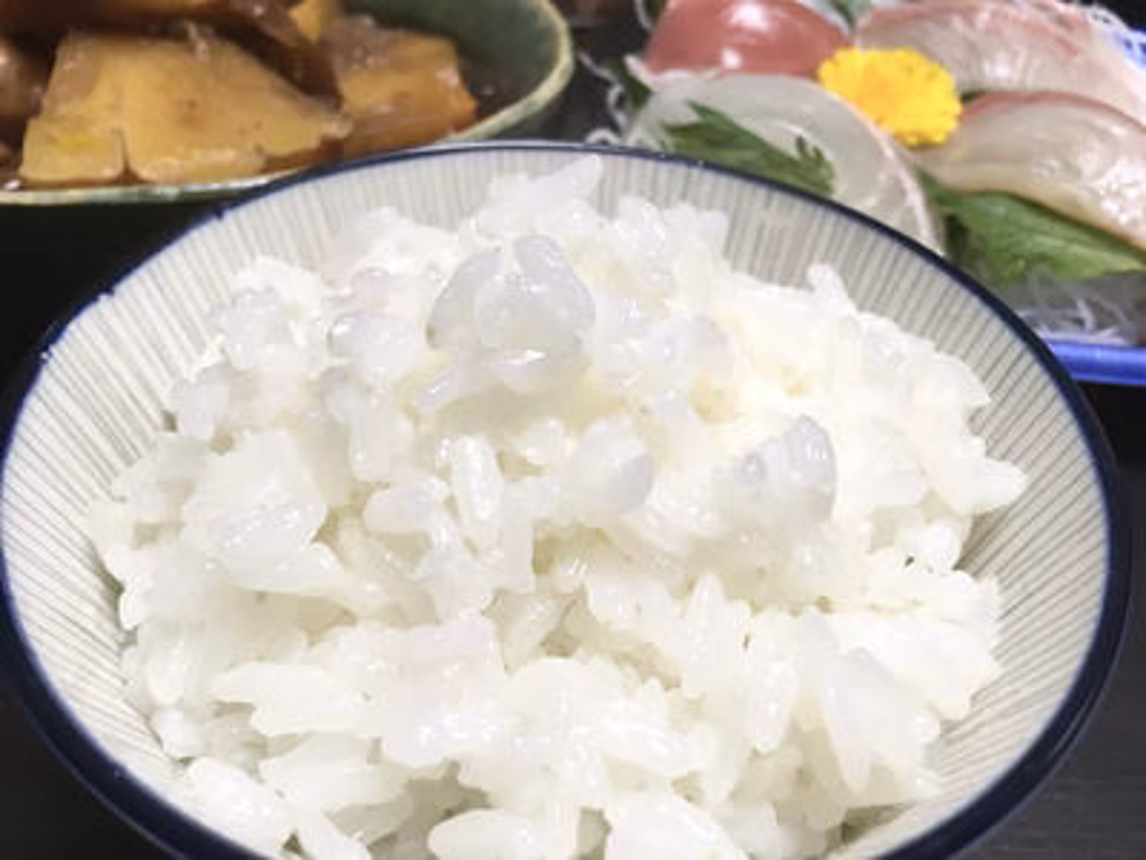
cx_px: 573
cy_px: 430
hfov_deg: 61.7
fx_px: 960
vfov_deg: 48.2
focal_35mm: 29
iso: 32
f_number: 2.2
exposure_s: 1/30
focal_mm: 4.15
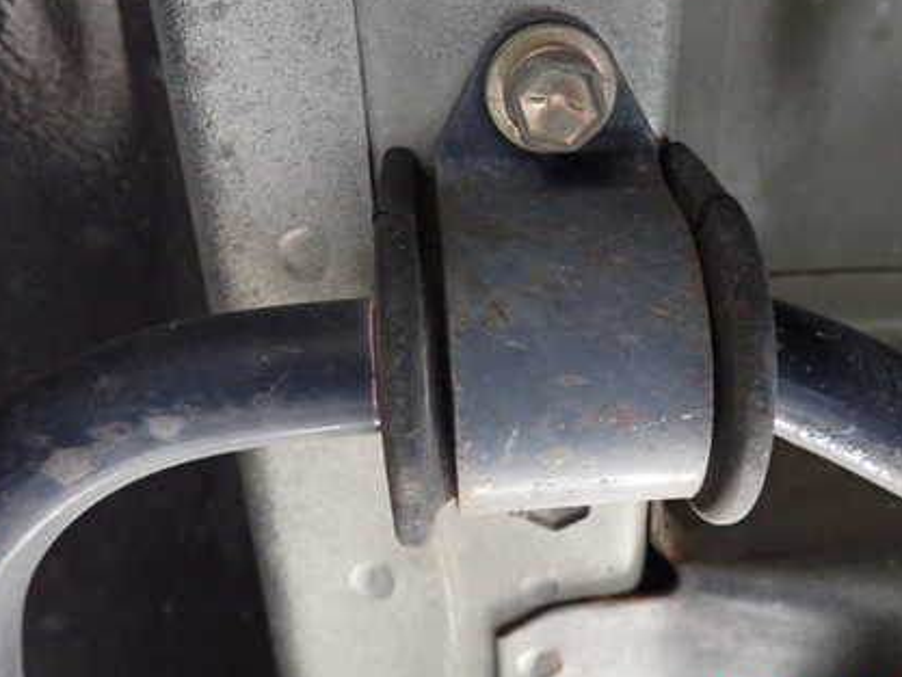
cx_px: 556
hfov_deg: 50.9
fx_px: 938
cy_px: 251
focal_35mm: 36
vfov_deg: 39.4
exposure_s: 1/30
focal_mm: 4.5
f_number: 2
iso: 640
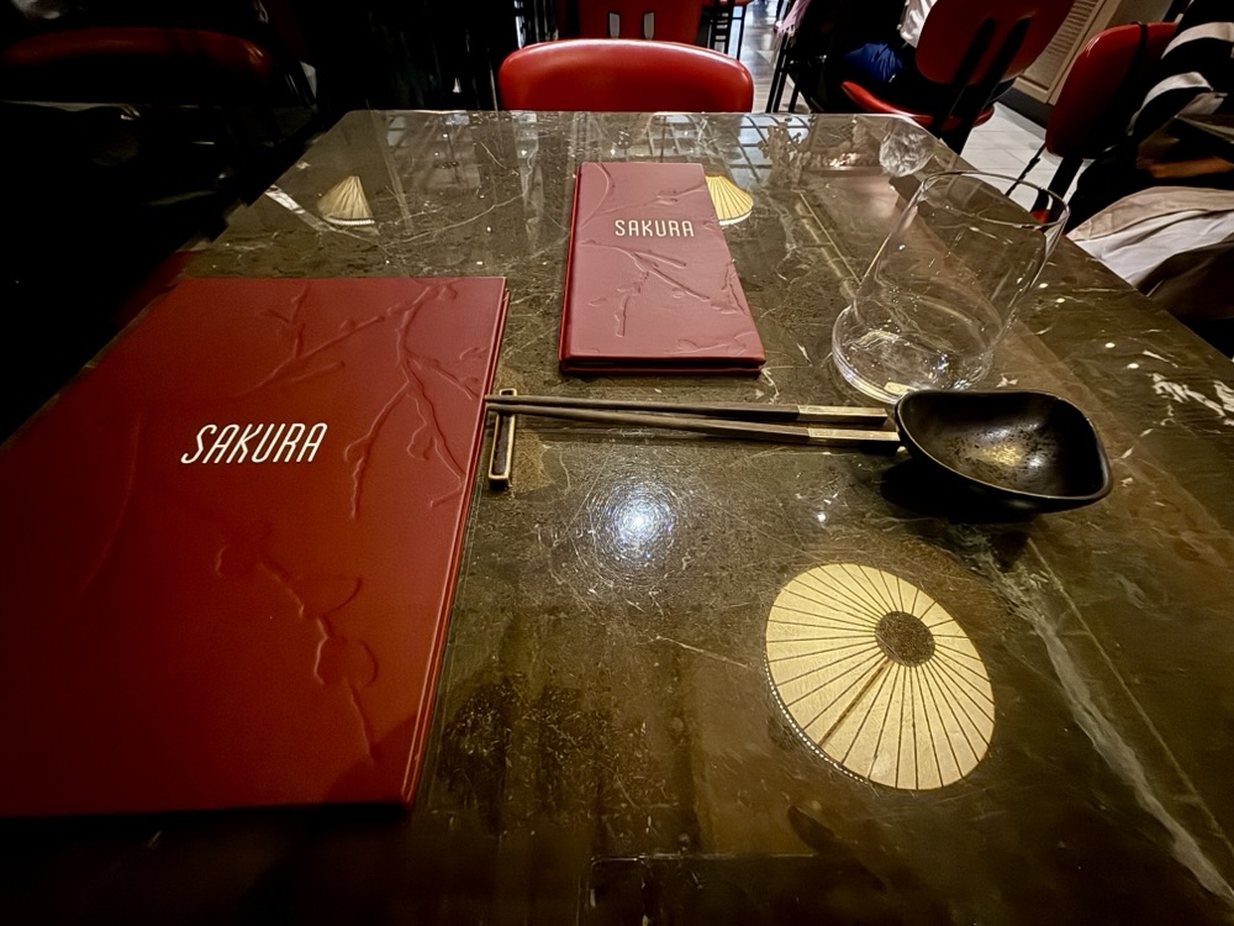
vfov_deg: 85.7
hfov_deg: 102.1
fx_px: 499
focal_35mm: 14
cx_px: 617
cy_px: 463
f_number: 2.2
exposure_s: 1/15
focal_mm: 2.22
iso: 1000
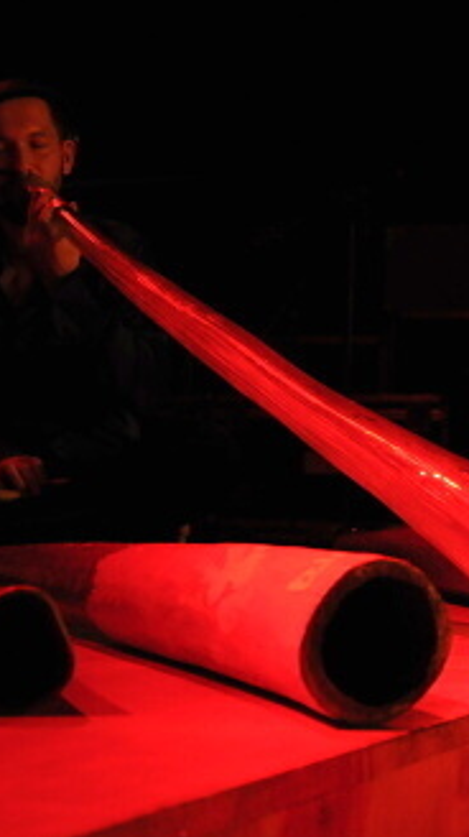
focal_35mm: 84
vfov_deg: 25.4
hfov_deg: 14.4
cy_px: 421
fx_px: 1856
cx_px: 291
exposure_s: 1/25
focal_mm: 35
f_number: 5
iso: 800
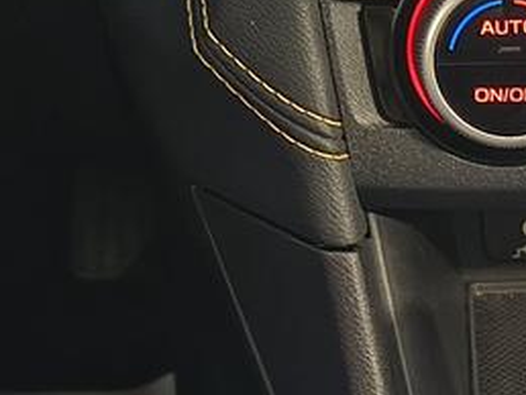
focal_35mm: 119
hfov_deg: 15.8
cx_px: 650
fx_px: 1810
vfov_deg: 12.3
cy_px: 397
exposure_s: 1/30
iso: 1292
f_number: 1.8
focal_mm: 5.56
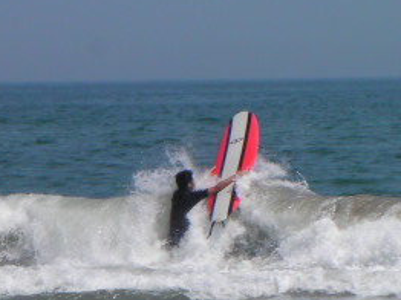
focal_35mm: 396
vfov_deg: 3.7
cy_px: 152
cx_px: 279
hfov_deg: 5.0
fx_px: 4583
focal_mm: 27.1
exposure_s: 1/513
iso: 50
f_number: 5.7
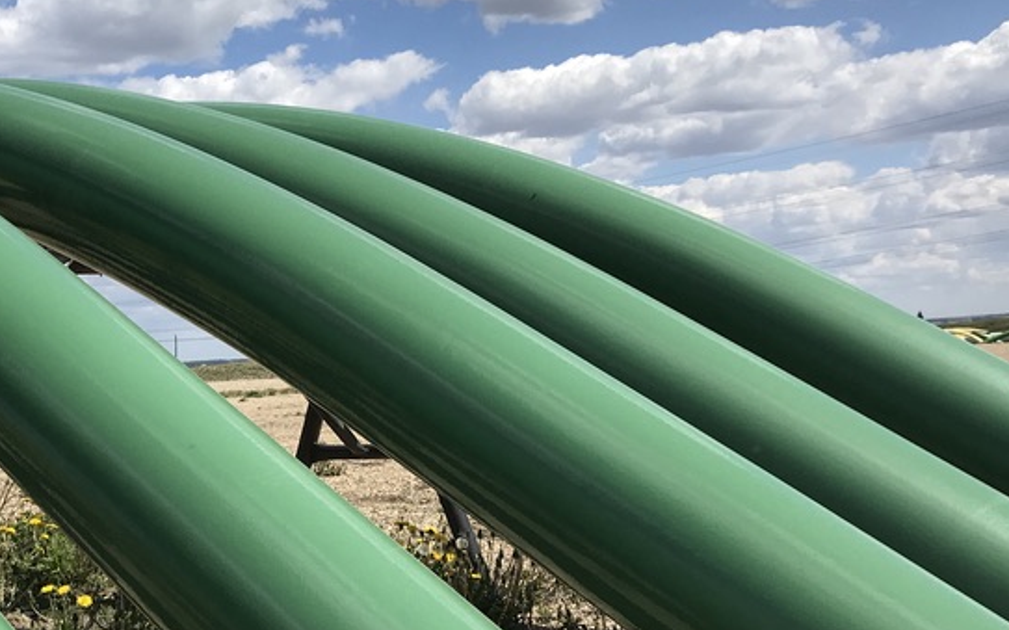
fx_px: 1539
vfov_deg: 22.9
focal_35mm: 56
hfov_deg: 35.3
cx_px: 227
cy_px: 487
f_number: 1.8
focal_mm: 3.99
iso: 20
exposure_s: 1/3425
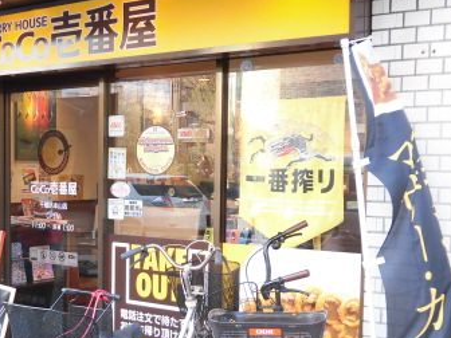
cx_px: 106
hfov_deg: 31.1
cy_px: 217
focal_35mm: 61
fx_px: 795
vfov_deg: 23.9
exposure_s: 1/25
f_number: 3.5
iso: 100
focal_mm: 5.81
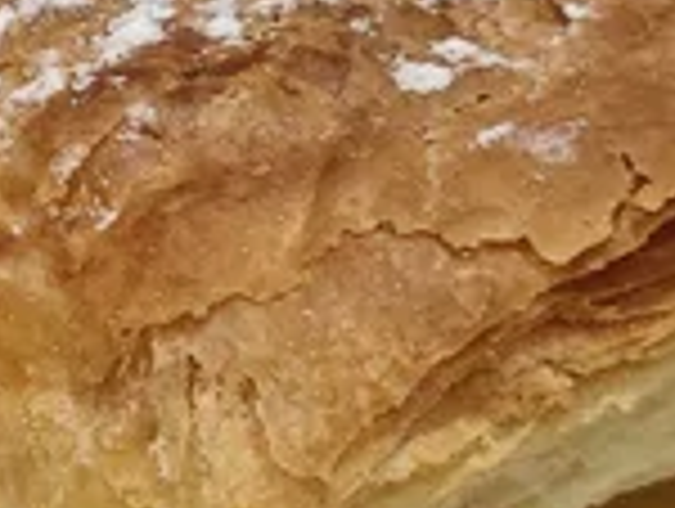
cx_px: -418
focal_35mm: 184
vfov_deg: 8.0
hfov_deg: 10.3
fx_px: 3594
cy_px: -27
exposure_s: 1/100
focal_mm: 8.72
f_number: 2.8
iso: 500
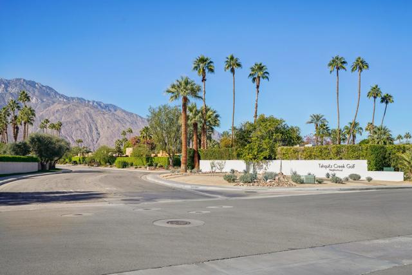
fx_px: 401
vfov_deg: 37.9
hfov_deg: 54.4
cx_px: 206
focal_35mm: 35
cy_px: 138
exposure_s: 1/400
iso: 100
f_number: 8
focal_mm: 35
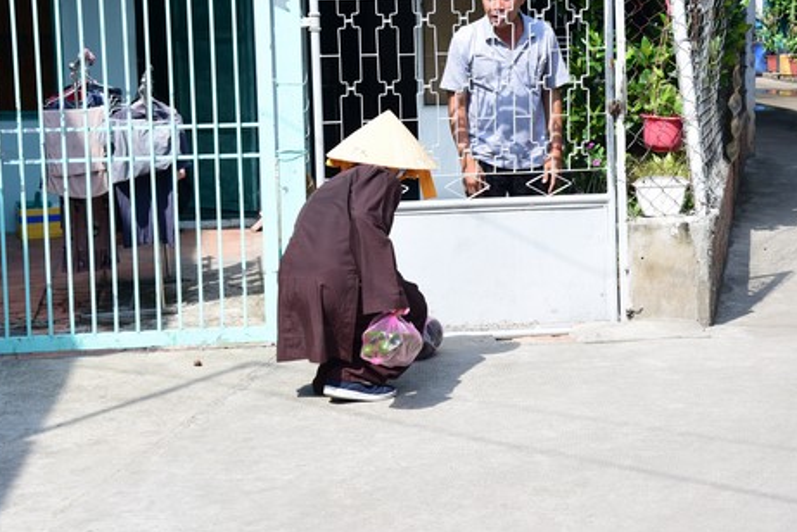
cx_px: 453
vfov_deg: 14.7
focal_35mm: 93
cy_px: 195
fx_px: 2060
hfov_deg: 21.9
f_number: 8
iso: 100
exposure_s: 1/125
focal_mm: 66
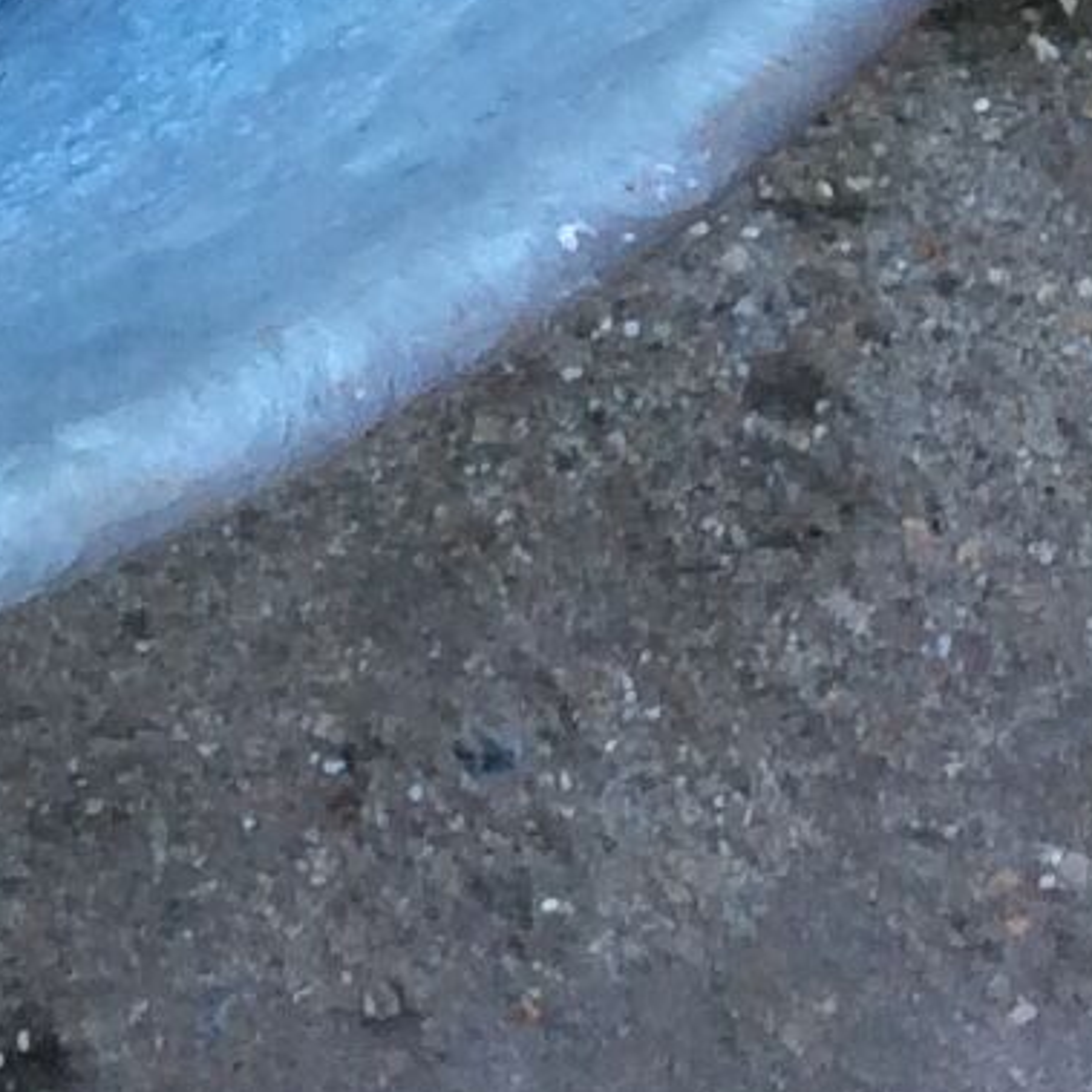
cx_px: -850
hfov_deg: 8.7
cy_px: -1057
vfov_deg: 8.6
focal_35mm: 193
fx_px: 6888
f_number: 2.4
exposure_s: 1/50
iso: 32
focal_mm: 3.3
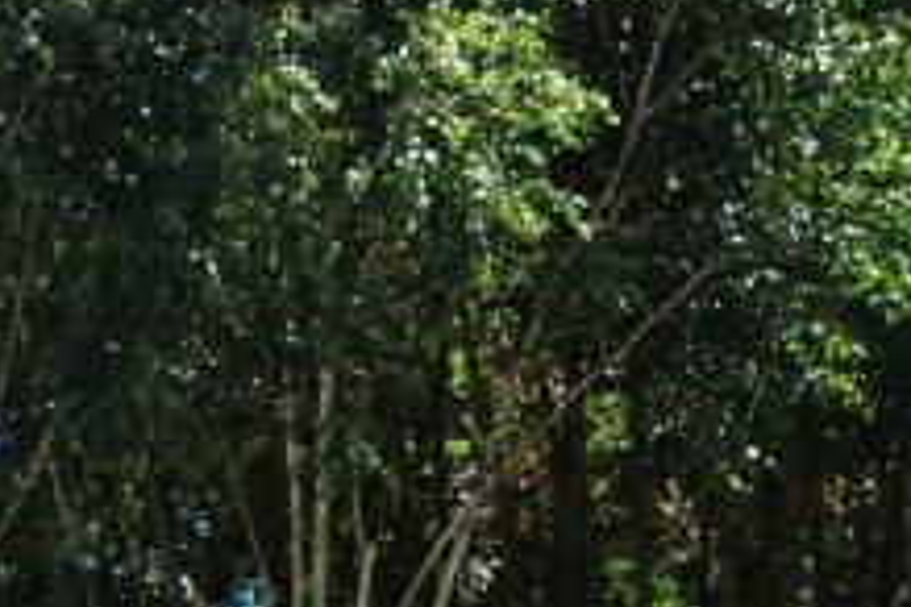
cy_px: 1224
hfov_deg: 13.5
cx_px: -329
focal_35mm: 146
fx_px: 3694
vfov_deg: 8.9
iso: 400
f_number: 10
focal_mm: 32
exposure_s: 1/400
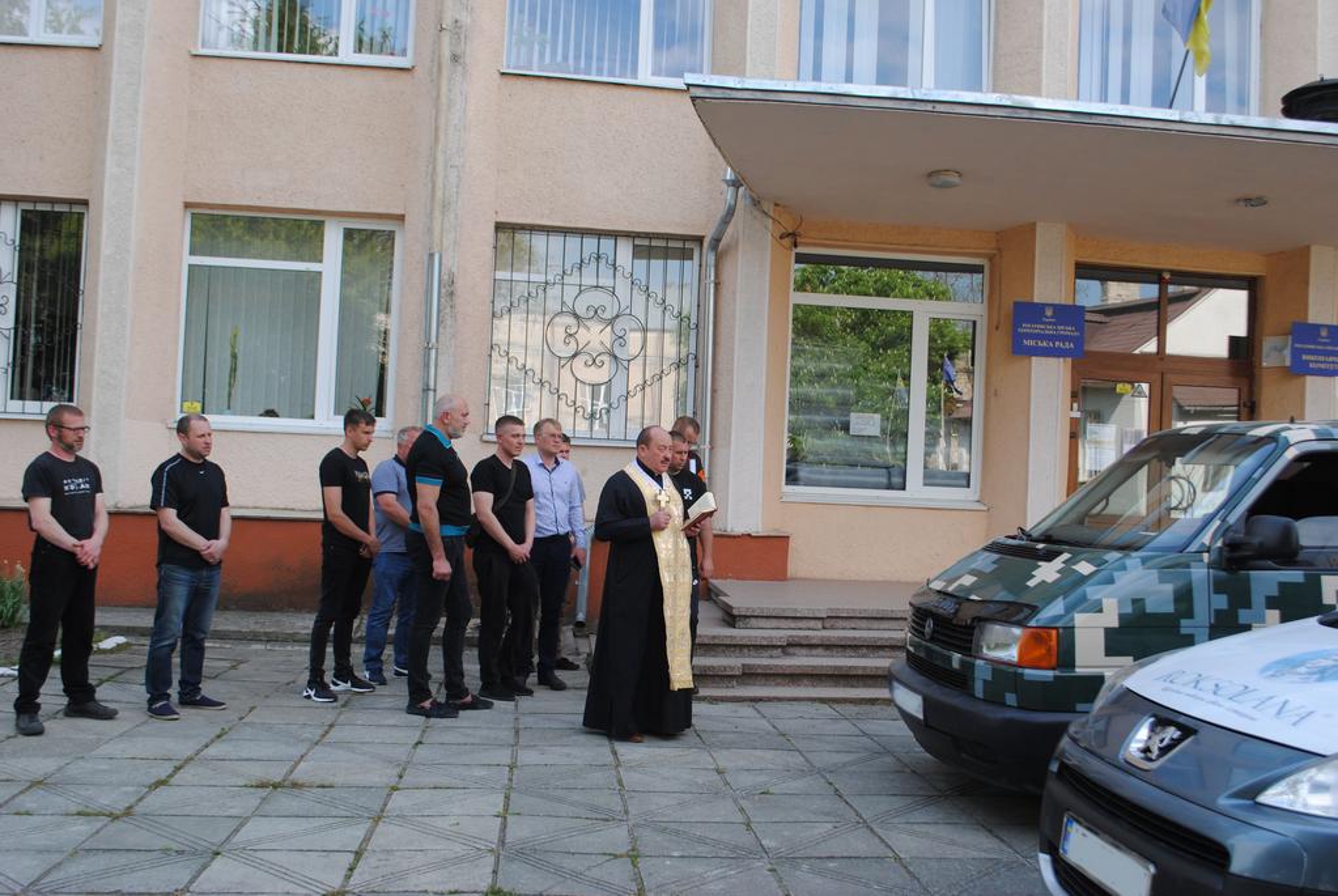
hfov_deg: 53.1
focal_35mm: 36
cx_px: 669
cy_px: 448
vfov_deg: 37.0
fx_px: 1340
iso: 100
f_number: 5.6
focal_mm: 24
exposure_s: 1/125
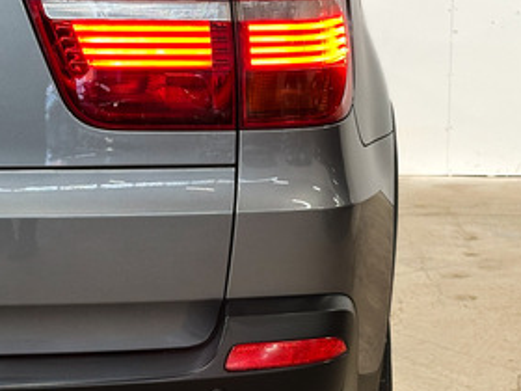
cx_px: 167
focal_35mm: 103
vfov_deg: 14.4
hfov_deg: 19.0
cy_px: 194
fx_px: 1550
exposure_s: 1/50
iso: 160
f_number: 1.8
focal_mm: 6.86
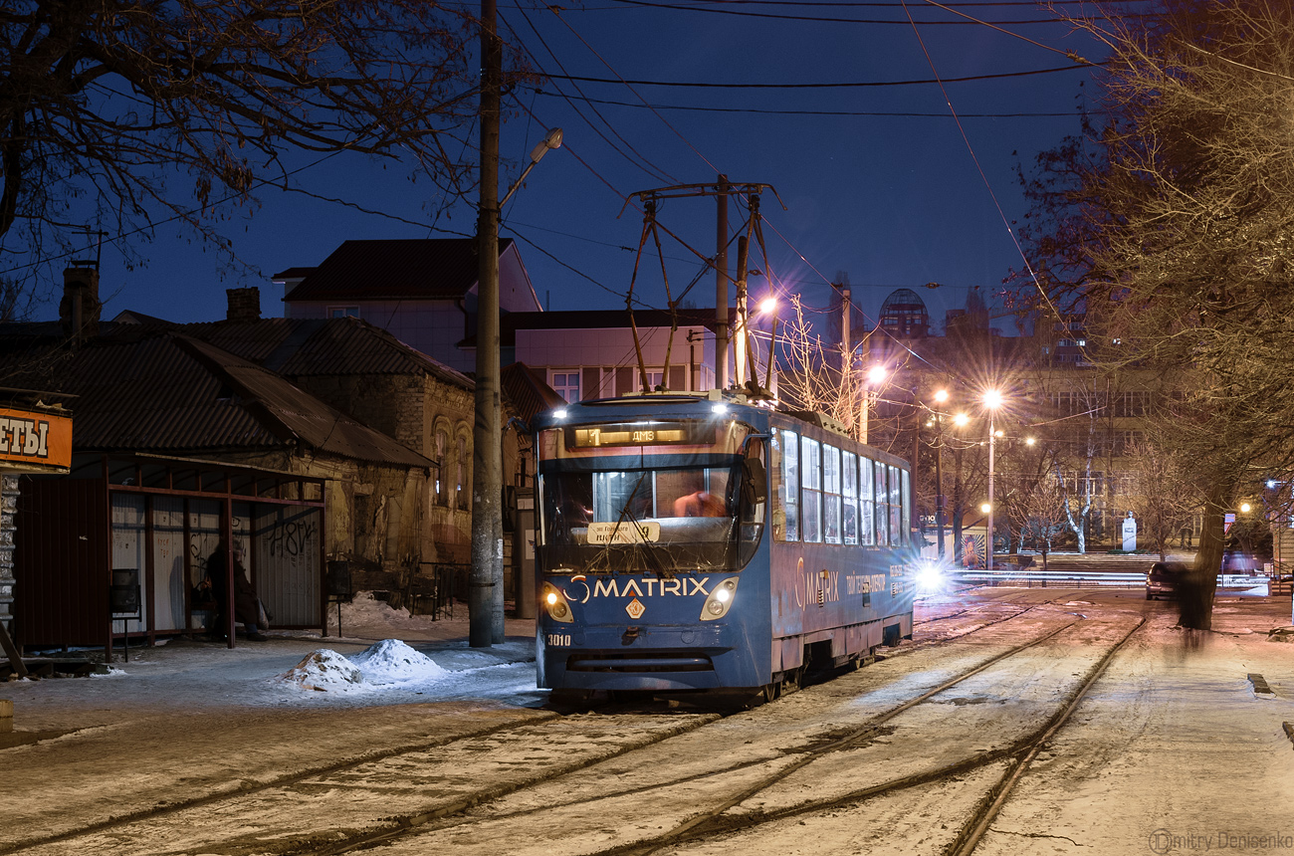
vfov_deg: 27.9
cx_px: 647
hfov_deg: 41.2
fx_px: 1721
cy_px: 428
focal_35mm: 48
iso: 100
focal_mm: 32
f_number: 10
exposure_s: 15
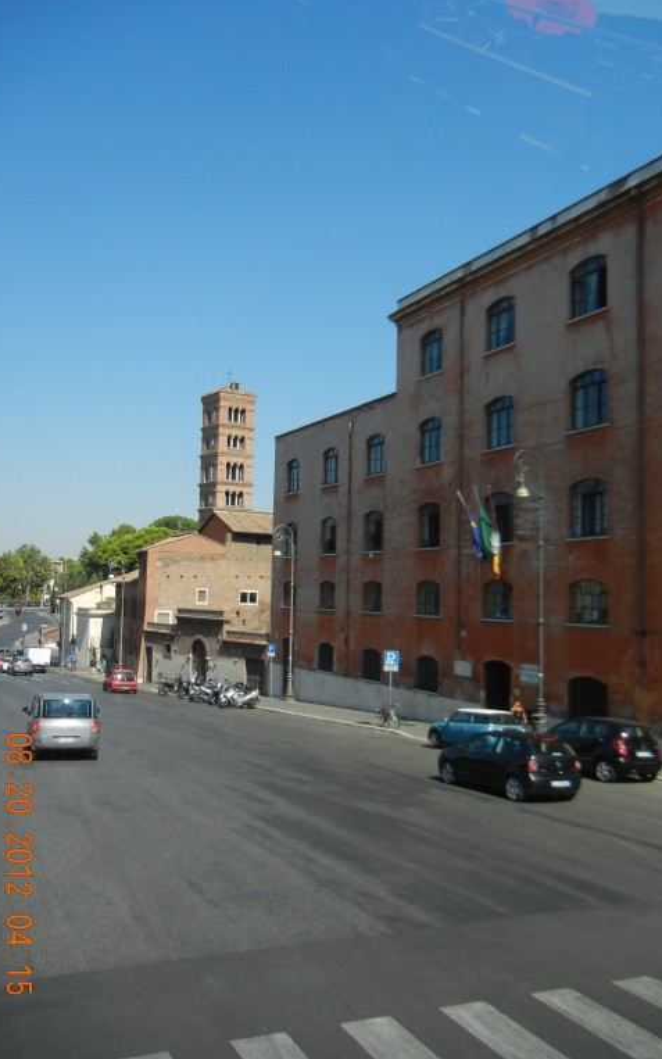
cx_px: 336
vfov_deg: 59.6
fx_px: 924
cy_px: 527
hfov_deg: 39.4
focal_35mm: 32
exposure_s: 1/315
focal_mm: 5.4
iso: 160
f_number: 7
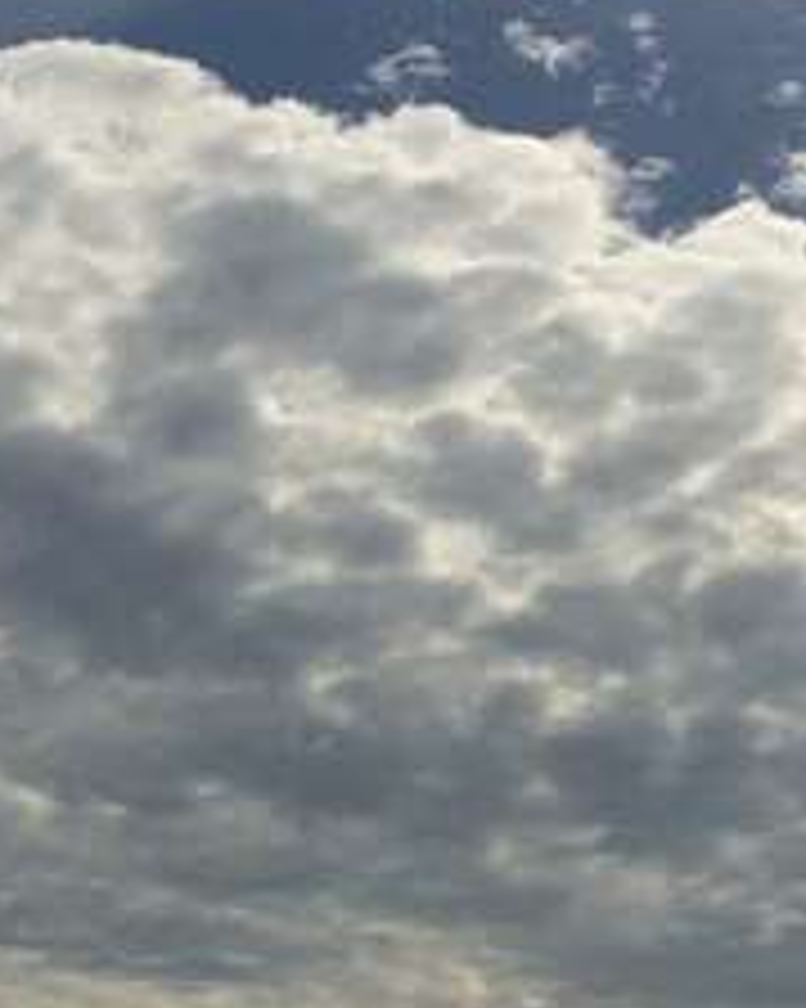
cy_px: 711
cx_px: 522
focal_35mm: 101
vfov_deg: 18.9
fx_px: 3014
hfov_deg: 15.2
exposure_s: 1/20833
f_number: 2.2
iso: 40
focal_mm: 4.15
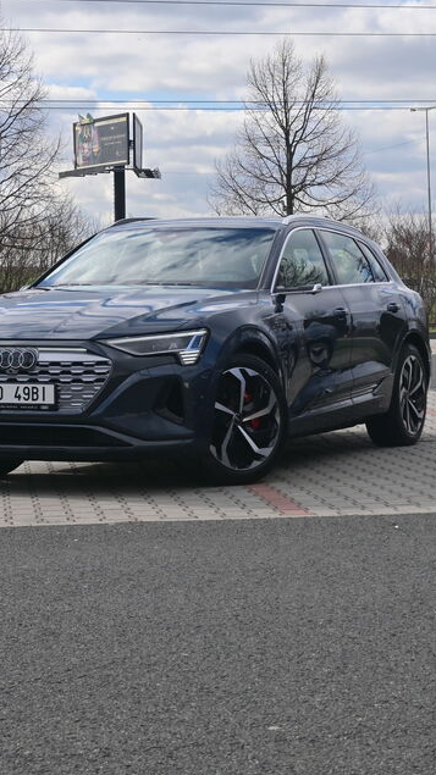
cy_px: 388
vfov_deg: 27.5
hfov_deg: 15.4
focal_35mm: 77
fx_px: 1587
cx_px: 412
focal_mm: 32.5
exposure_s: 1/320
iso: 100
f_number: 9
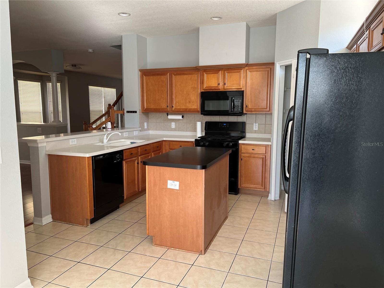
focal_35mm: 26
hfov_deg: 67.3
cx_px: 192
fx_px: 288
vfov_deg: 53.1
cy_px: 144
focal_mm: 5.7
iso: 125
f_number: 1.5
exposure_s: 1/121
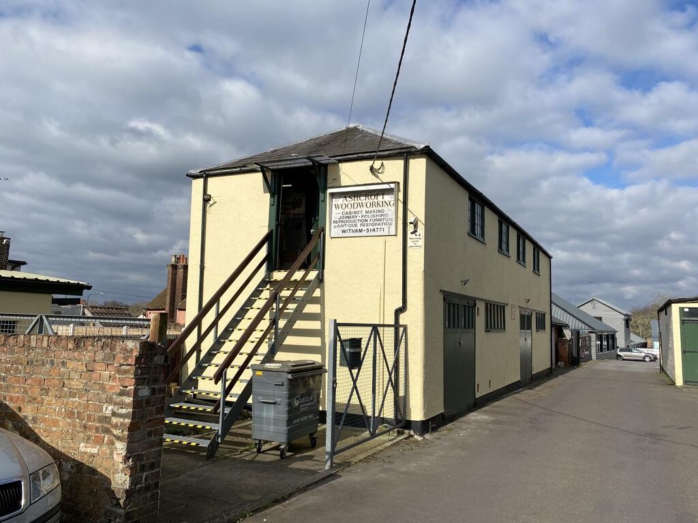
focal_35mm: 26
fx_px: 524
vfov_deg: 53.1
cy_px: 262
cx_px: 349
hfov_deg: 67.3
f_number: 1.8
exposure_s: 1/5495
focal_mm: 4.25
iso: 32
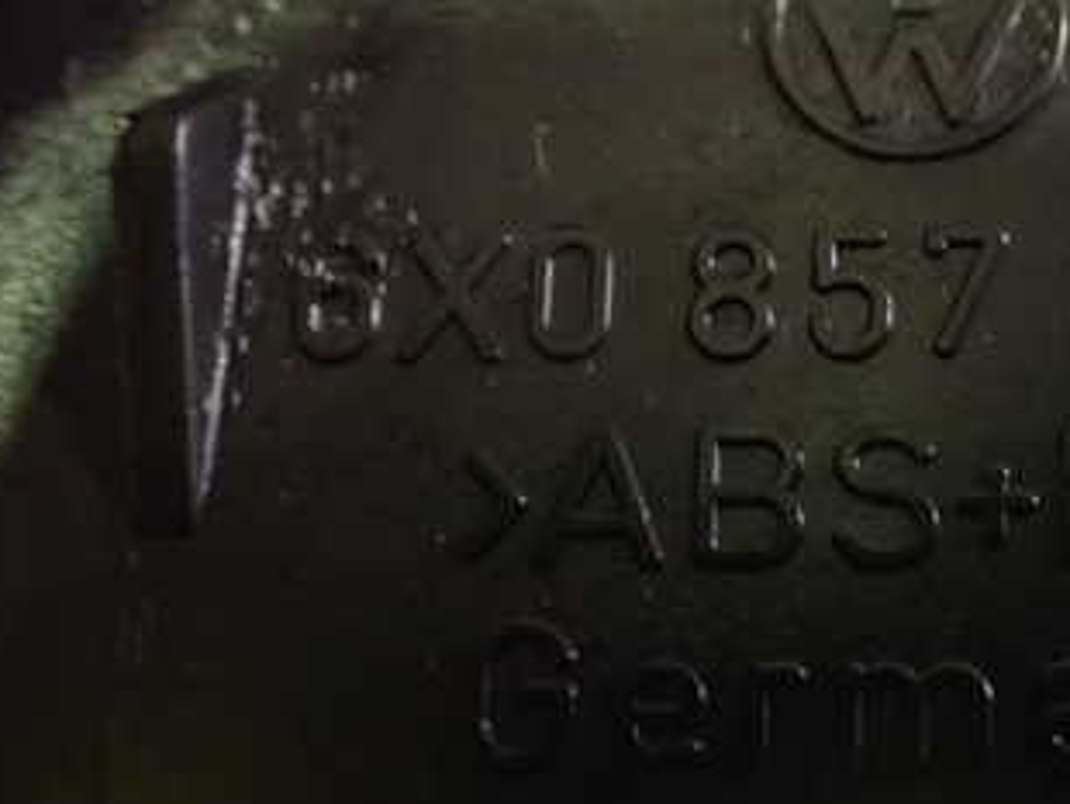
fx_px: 1794
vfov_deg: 25.3
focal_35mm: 58
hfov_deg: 31.7
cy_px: 390
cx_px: 956
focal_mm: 5.4
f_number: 2.3
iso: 1250
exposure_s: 1/30
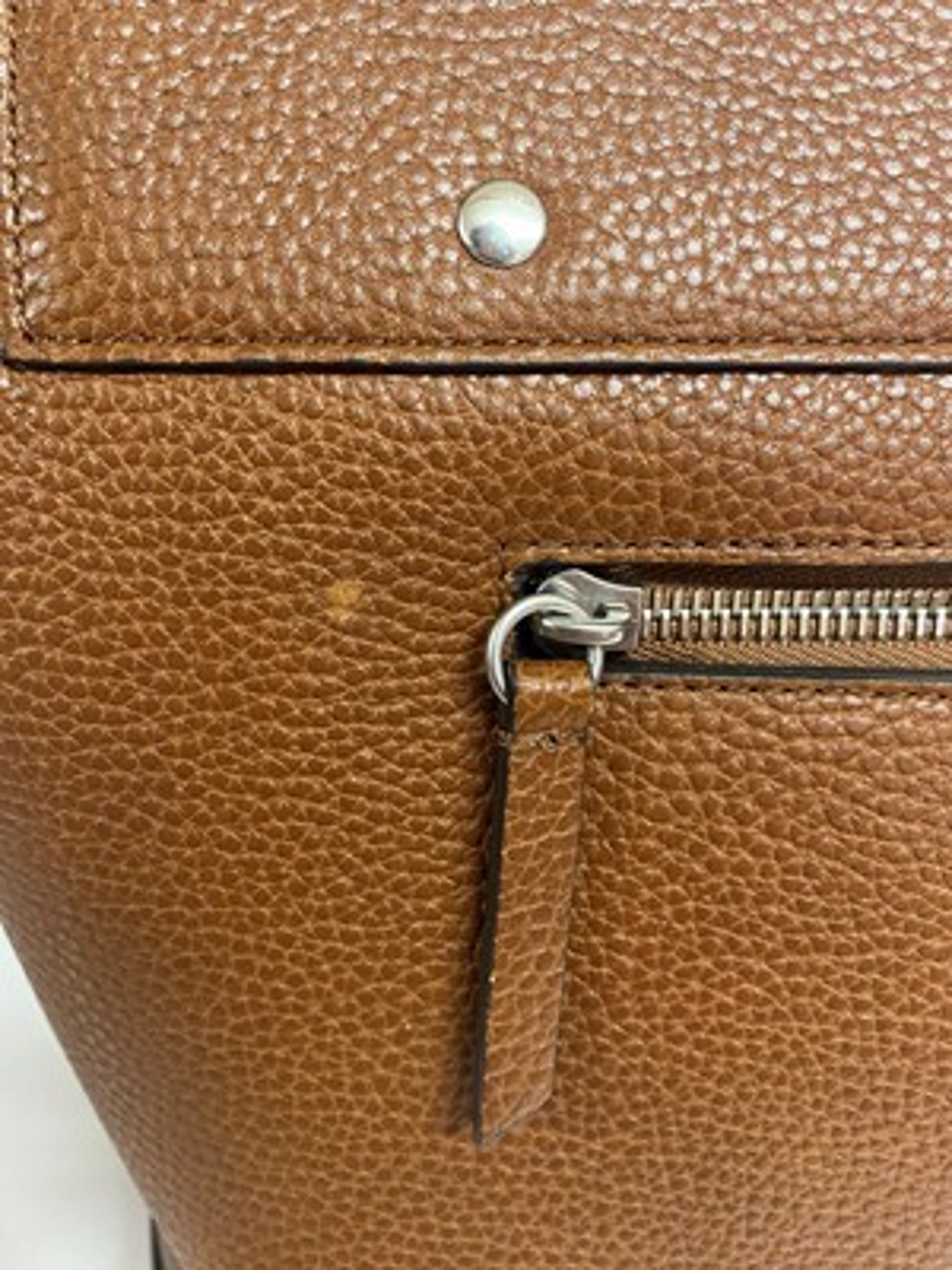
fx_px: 953
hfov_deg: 53.1
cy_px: 635
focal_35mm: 26
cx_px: 476
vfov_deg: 67.3
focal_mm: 4.25
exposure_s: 1/50
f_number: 1.8
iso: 400
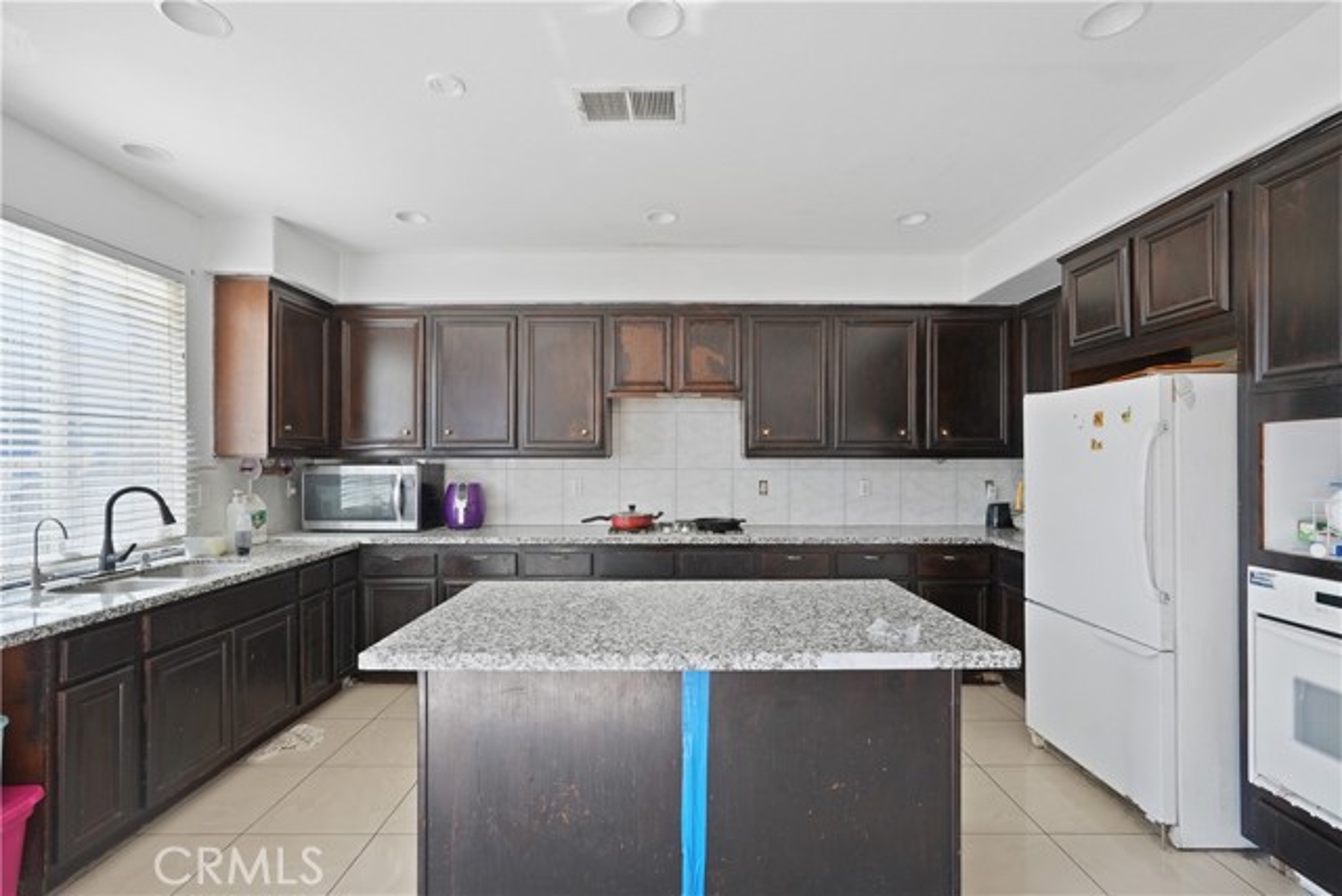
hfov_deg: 96.7
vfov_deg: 73.8
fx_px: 597
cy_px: 448
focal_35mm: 16
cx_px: 671
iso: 400
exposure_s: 1/25
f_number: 4
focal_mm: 16
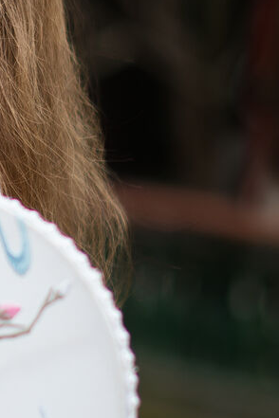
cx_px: -244
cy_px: 174
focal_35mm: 204
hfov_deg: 6.6
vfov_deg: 10.1
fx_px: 2371
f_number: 1.8
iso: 100
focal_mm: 50
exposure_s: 1/320
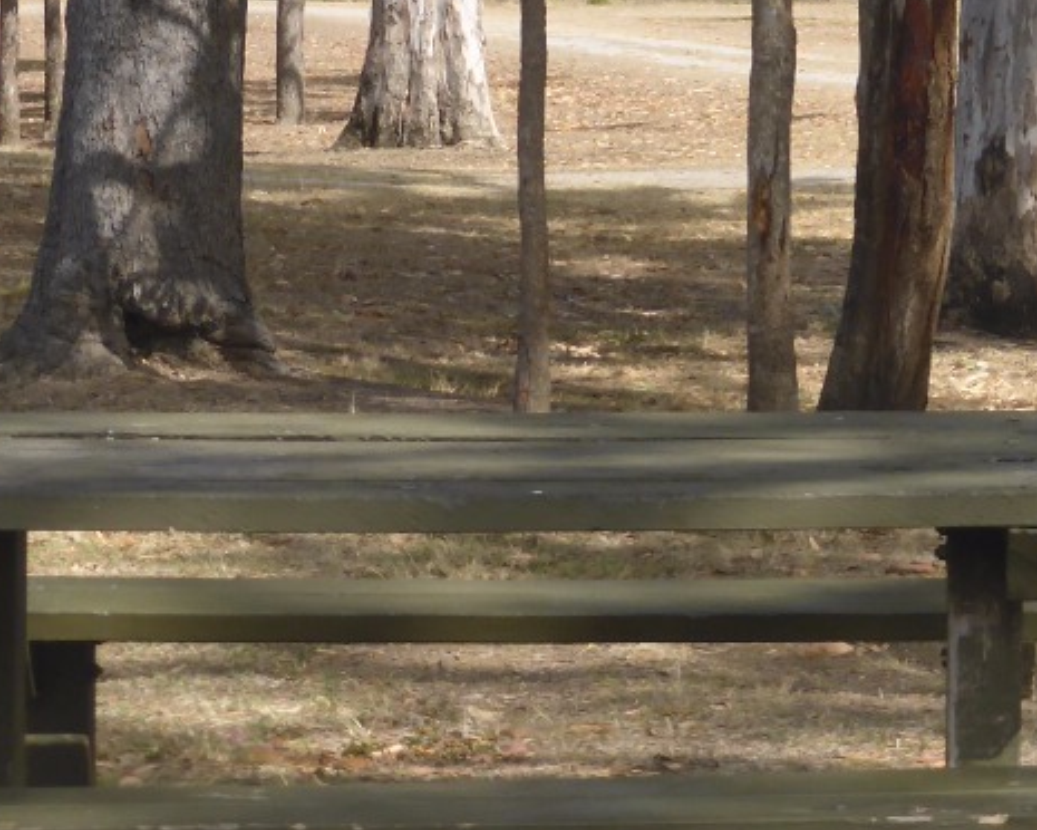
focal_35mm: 156
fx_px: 4788
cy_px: 9
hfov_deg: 12.1
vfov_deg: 9.8
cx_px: 1287
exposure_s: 1/400
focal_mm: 10.3
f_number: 4.7
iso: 100
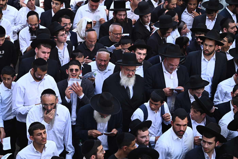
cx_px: 119
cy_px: 80
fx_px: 648
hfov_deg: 20.8
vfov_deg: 13.9
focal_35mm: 98
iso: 320
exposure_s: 1/160
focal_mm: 98
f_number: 8
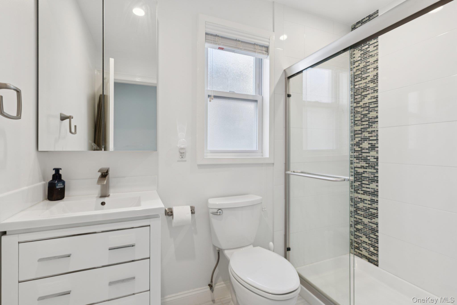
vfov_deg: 70.4
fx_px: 216
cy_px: 152
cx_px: 228
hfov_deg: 93.3
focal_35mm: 17
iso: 125
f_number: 9
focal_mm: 17
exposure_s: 1/8
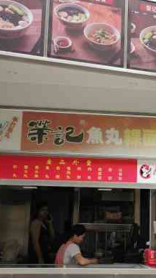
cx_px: 138
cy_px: 133
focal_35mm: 71
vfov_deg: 29.8
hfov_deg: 16.7
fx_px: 523
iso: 50
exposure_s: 1/588
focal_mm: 5.58
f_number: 1.8
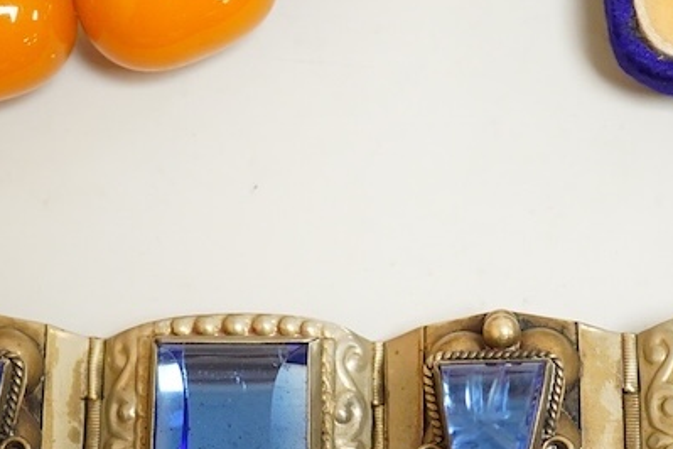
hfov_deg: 16.1
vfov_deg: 10.7
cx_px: 352
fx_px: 2374
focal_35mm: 127
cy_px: 451
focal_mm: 30
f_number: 5
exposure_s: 1/200
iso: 2500
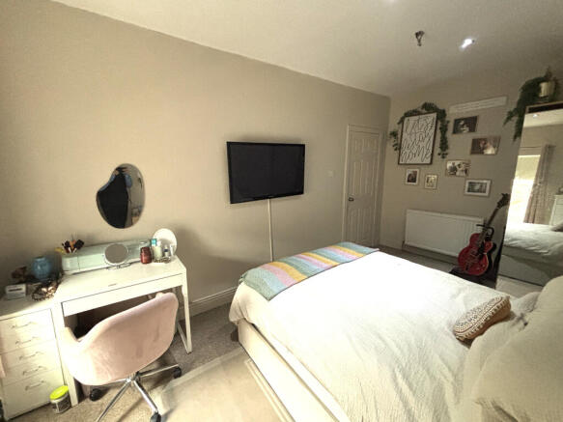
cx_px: 282
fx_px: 228
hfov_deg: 102.1
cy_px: 211
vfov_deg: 85.7
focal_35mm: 14
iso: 1000
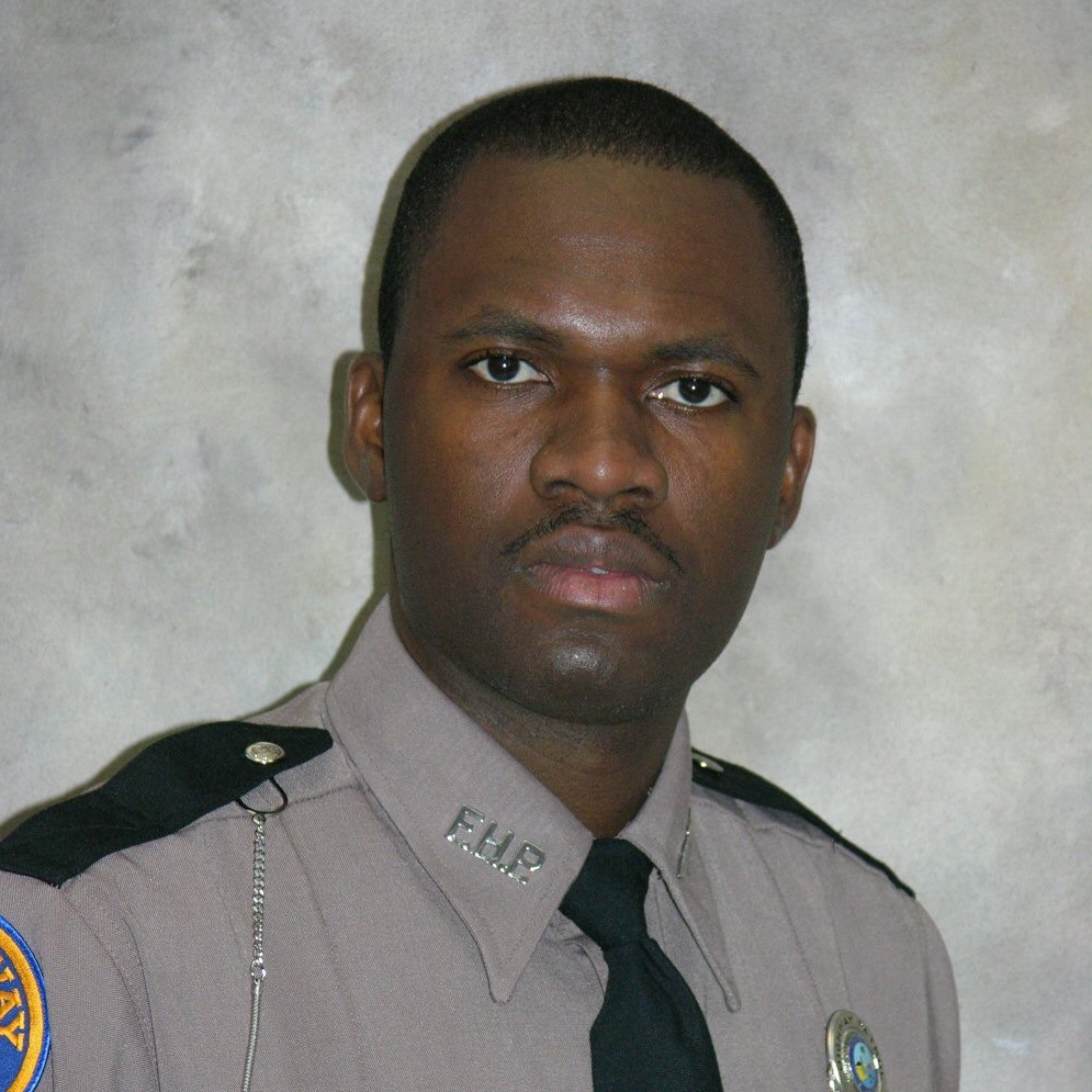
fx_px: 8030
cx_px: 547
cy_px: 683
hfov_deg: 7.8
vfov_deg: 7.8
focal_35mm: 225
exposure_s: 1/253
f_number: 4
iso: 200
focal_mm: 48.5
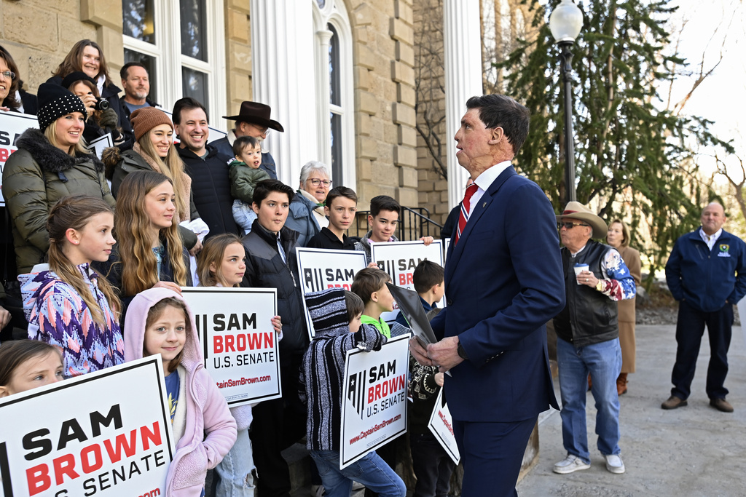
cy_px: 248
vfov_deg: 37.9
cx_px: 373
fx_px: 725
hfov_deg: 54.4
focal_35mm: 35
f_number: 5.6
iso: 500
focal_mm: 35
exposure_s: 1/200
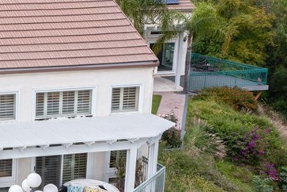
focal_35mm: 79
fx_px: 630
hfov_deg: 22.7
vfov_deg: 17.2
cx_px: -95
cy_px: 121
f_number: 4.5
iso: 100
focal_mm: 10.26
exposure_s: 1/80
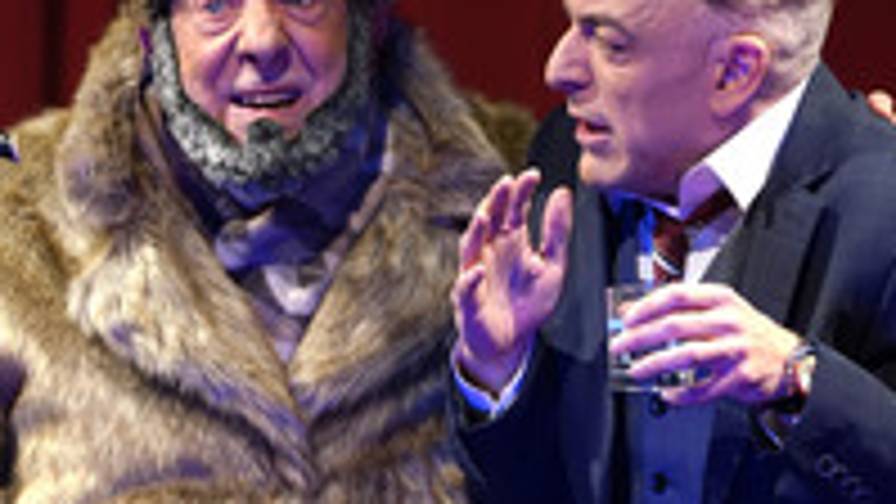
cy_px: 378
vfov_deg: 2.7
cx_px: 534
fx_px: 10526
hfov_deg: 4.9
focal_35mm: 443
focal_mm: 187
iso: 2000
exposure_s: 1/250
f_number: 5.6
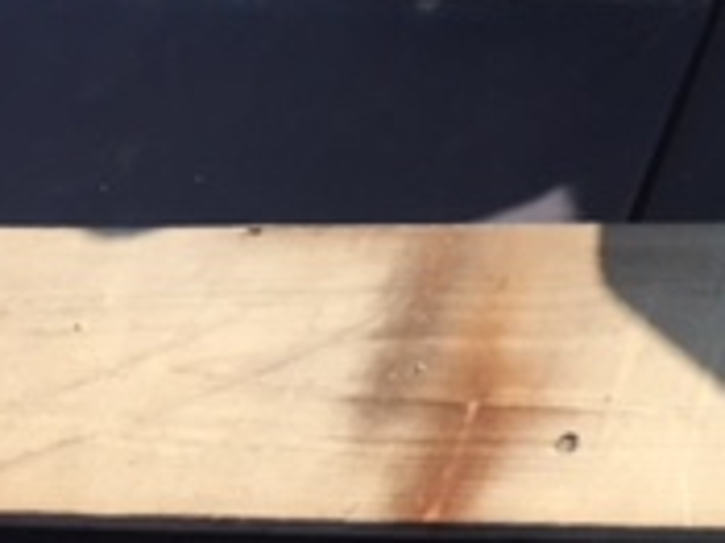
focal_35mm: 106
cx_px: 1189
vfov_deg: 12.7
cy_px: -439
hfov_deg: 16.4
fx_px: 2219
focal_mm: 4.15
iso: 32
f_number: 2.2
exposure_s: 1/2083
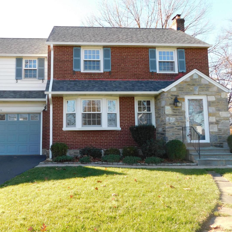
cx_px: 94
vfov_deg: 54.0
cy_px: 115
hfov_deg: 53.7
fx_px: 227
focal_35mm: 30
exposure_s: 1/250
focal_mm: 4.5
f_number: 3.1
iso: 125
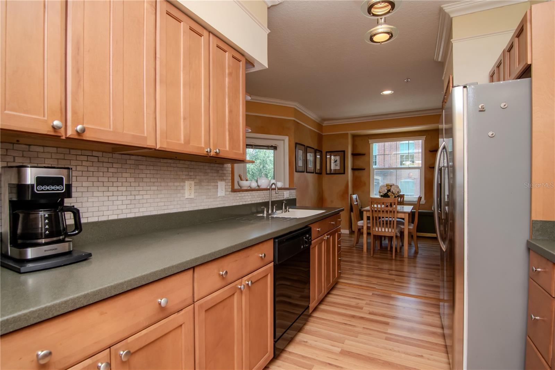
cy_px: 185
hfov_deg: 95.0
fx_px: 254
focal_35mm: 16
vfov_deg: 72.0
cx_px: 278
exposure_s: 1/100
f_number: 8
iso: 800
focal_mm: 11
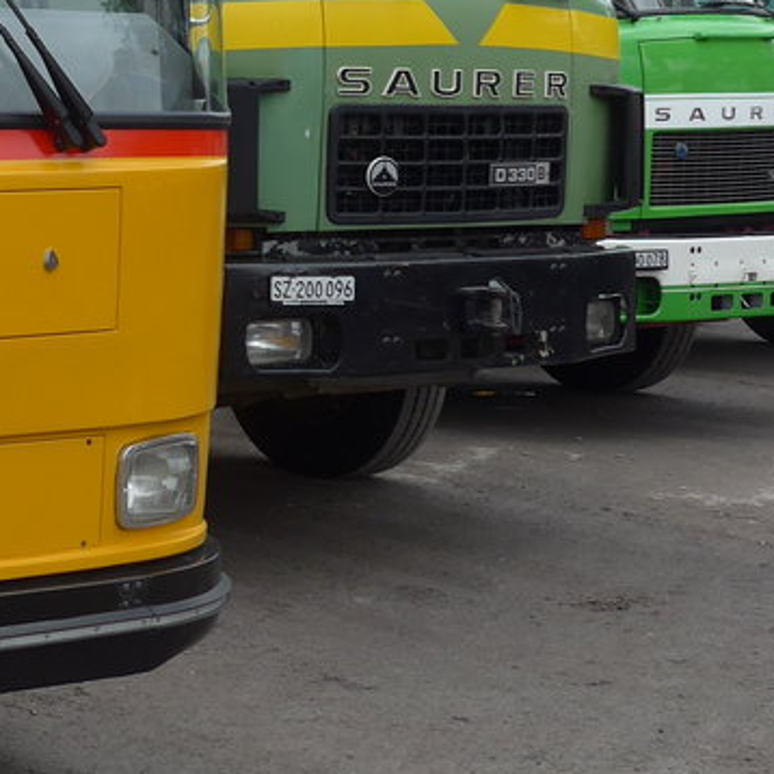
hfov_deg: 17.9
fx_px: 2176
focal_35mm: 86
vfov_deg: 19.8
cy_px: 95
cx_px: -404
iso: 80
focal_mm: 6
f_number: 2.8
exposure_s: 1/400
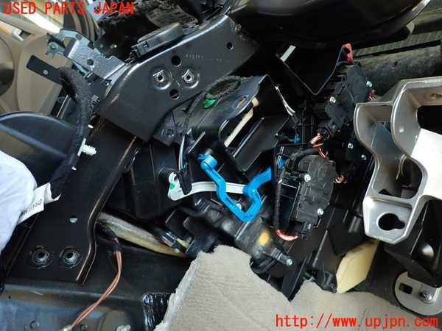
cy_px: 166
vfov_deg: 54.9
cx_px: 221
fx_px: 319
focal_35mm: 25
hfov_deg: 69.4
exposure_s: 1/60
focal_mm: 4.5
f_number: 2
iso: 160
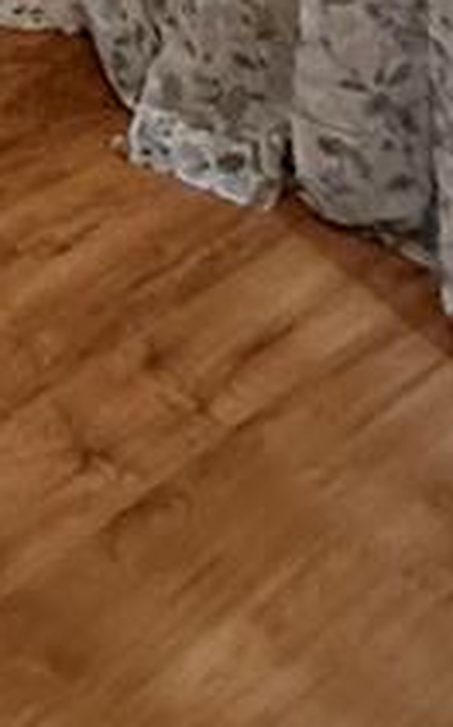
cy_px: -809
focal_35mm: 84
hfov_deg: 12.9
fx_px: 1664
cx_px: -525
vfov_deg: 16.8
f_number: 2.2
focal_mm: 2.22
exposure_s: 1/60
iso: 640
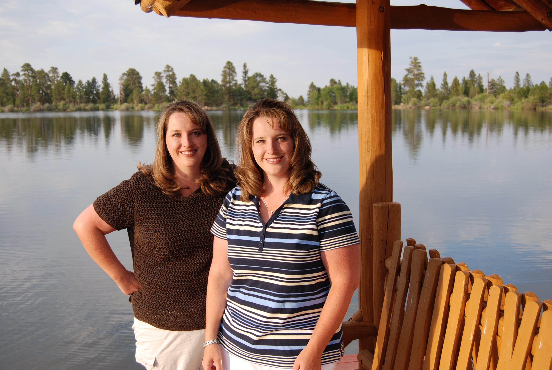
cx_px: 276
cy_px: 185
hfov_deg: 42.2
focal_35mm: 46
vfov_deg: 29.1
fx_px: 714
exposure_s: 1/125
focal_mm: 31
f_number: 5.6
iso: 110
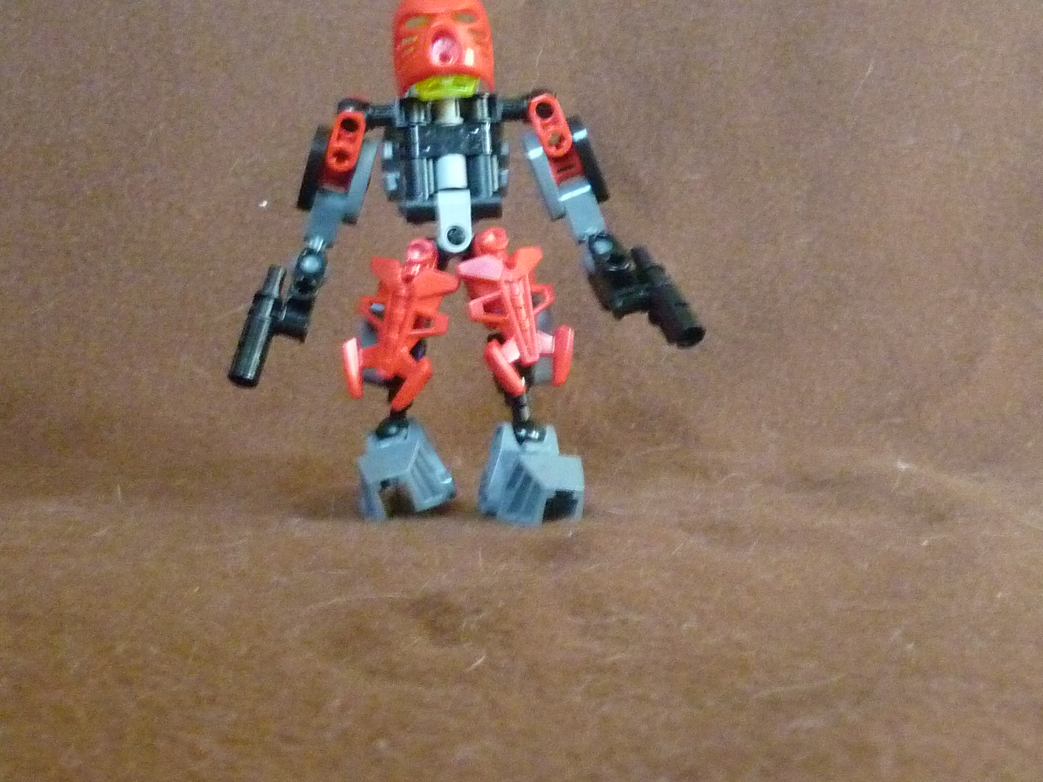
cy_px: 391
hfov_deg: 26.3
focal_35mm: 74
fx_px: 2230
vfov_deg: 19.9
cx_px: 522
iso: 800
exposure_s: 1/10
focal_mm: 6.9
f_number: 3
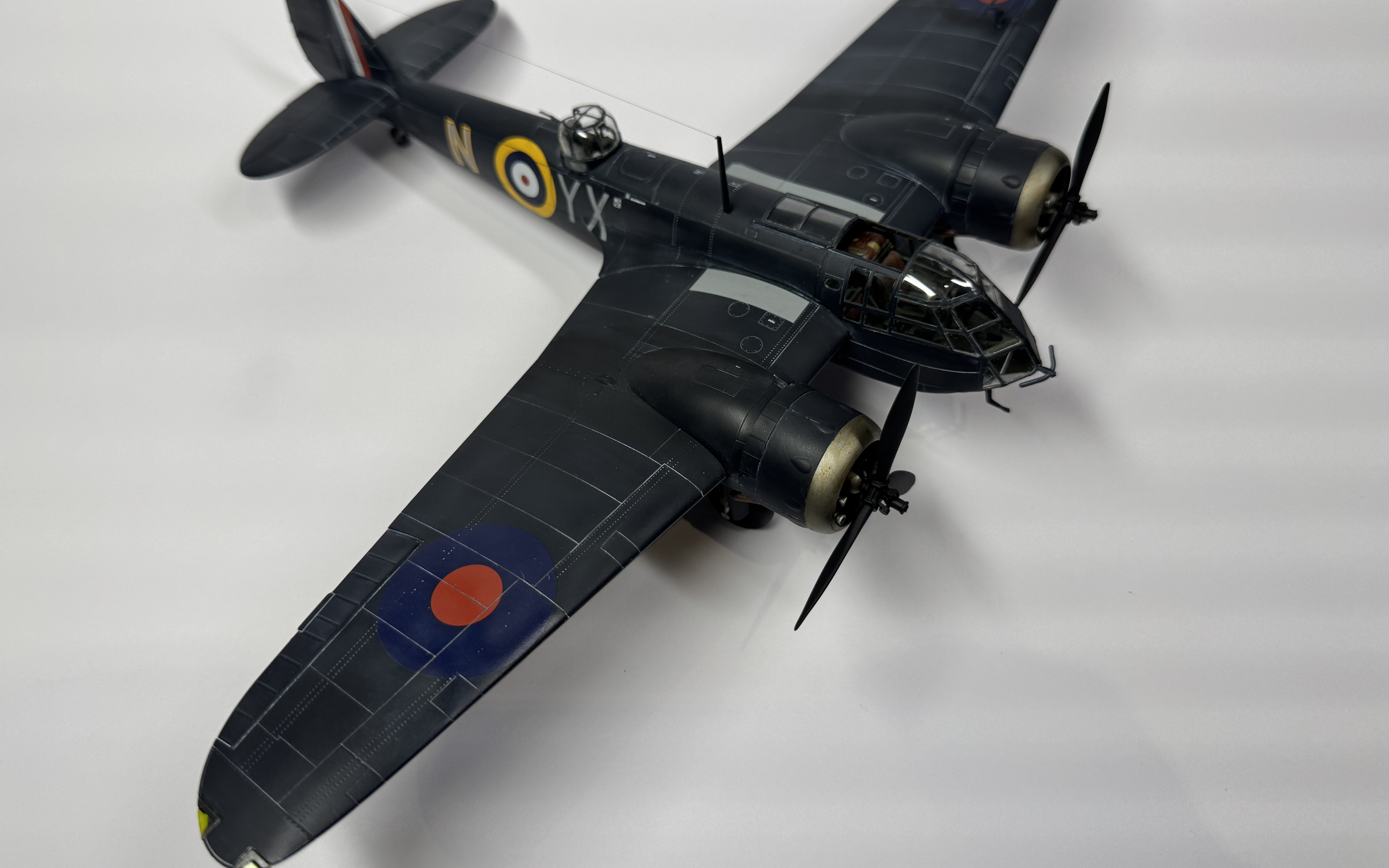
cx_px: 692
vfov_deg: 47.5
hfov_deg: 70.4
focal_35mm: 26
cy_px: 383
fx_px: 984
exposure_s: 1/621
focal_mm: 6.76
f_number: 1.78
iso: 100
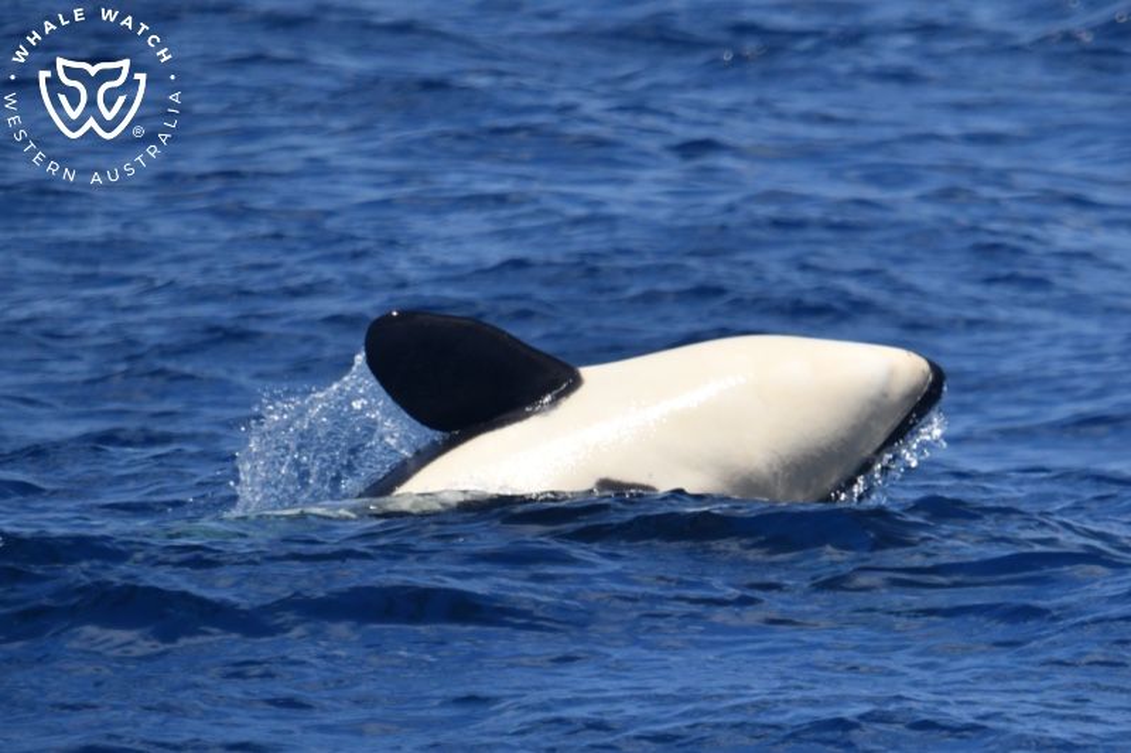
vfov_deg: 2.3
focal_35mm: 600
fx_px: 18845
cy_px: 376
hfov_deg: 3.4
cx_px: 566
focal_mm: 600
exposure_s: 1/8000
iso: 1100
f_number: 6.3
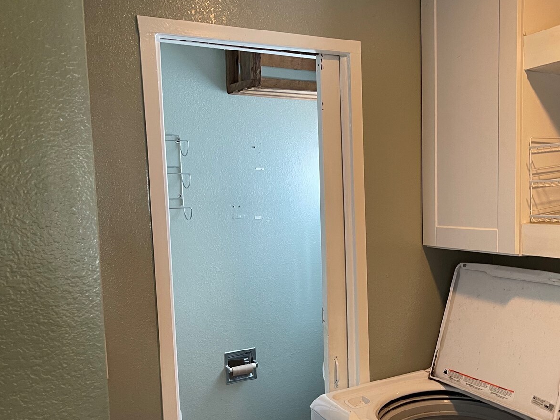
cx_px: 370
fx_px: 550
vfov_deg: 41.7
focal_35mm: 34
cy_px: 245
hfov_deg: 53.0
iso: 250
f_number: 1.6
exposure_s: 1/60
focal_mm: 5.1
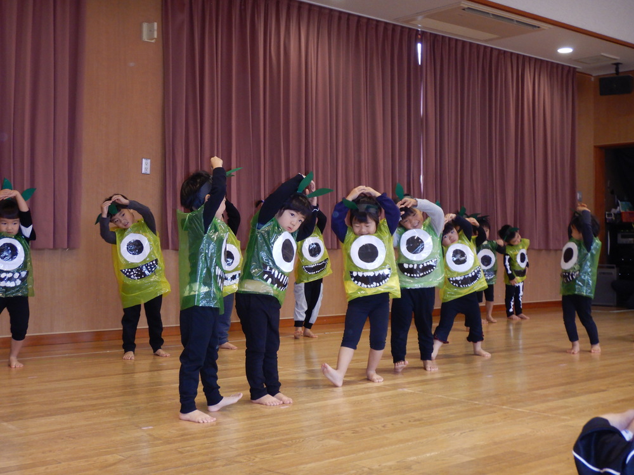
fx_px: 879
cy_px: 238
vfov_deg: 30.3
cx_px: 317
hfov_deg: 39.7
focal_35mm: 48
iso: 360
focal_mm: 8.5
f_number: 4.3
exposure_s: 1/30
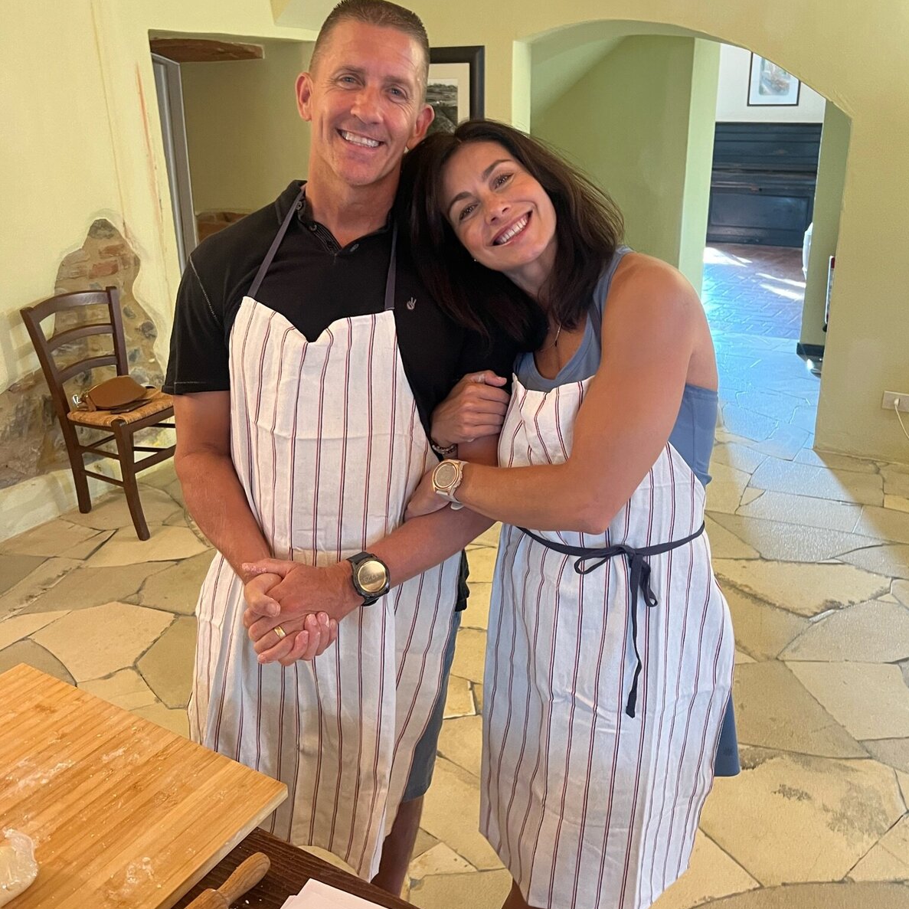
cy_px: 392
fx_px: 921
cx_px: 459
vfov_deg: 52.4
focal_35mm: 31
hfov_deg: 52.5
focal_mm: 5.7
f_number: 1.5
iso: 320
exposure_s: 1/50
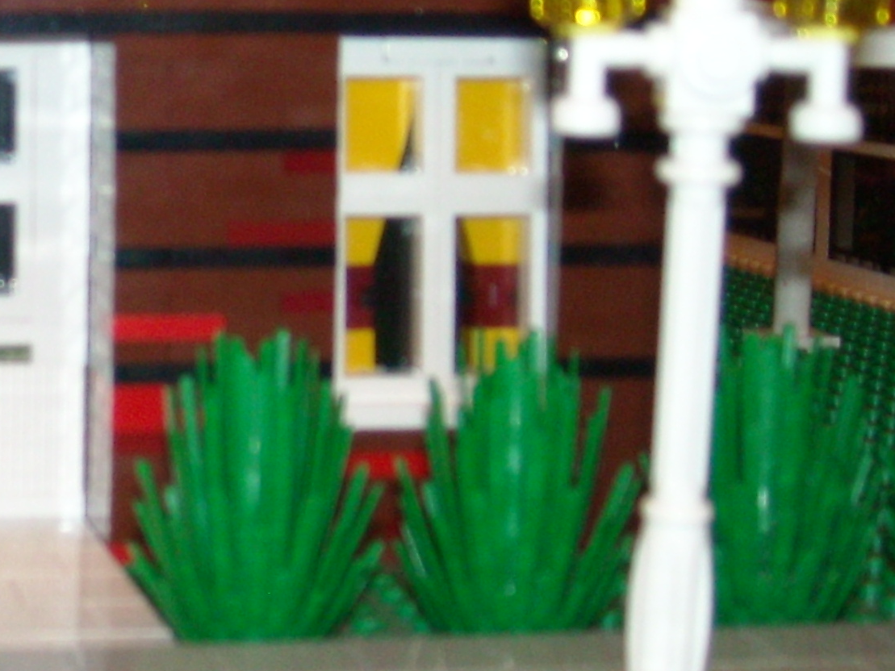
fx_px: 2663
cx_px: -254
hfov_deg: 17.9
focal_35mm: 103
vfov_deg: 14.4
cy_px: 348
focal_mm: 5.7
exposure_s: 1/60
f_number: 2.8
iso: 200
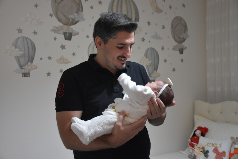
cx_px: 119
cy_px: 80
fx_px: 297
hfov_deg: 43.6
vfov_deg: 29.9
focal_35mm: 45
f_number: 4
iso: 3200
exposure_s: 1/60
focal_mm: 30
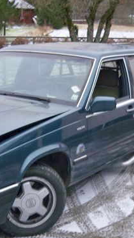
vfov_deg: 31.9
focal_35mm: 66
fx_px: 418
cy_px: 129
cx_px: 57
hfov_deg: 18.2
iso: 160
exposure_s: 1/30
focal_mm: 7.9
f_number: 3.1
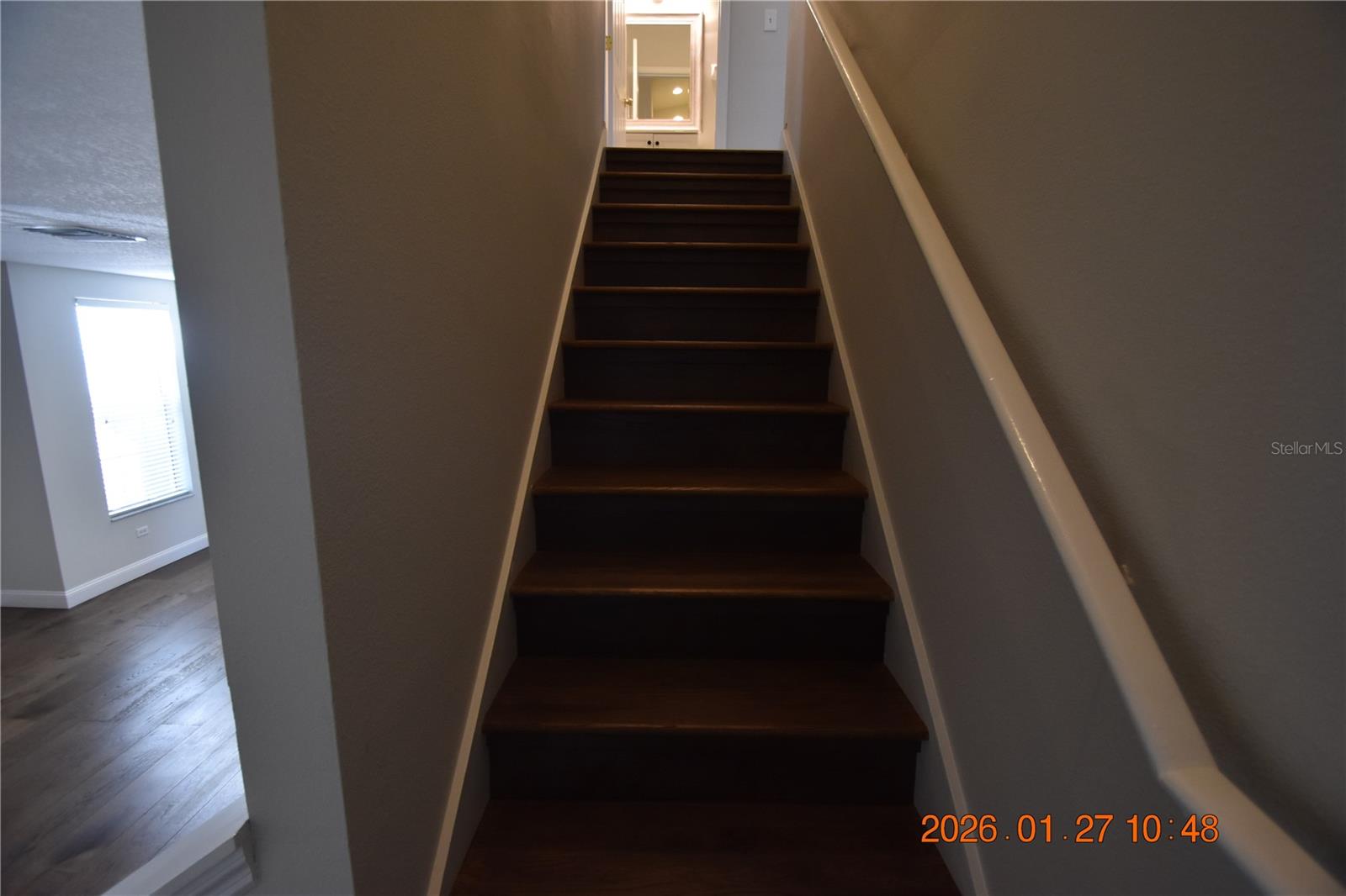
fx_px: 561
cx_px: 673
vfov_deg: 77.3
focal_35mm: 15
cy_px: 448
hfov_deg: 100.4
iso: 800
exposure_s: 1/90
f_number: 3.5
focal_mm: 10
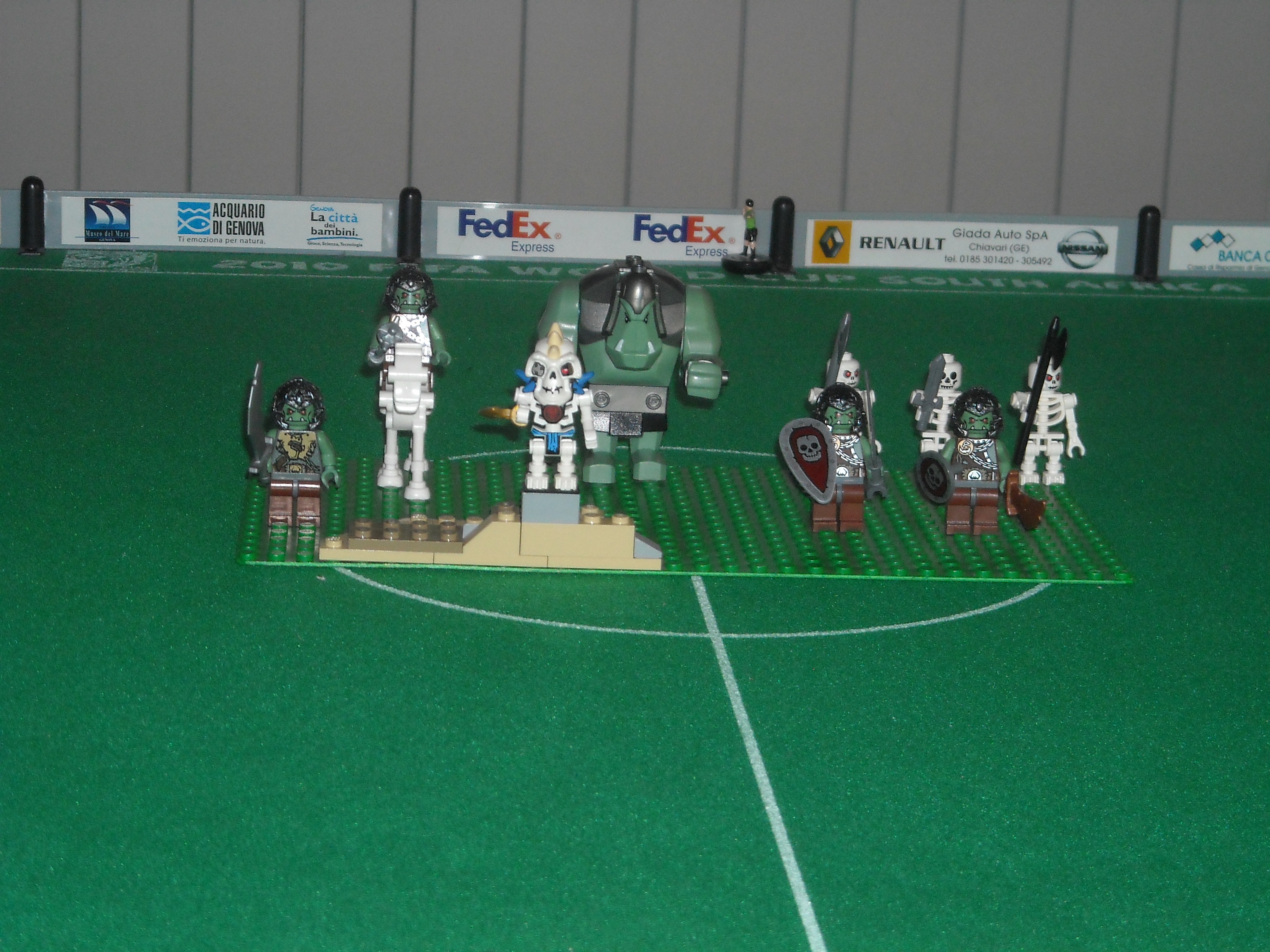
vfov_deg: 14.1
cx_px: 635
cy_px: 476
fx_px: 3852
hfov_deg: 18.7
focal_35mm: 105
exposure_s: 1/125
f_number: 4.7
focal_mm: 17.1
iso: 200
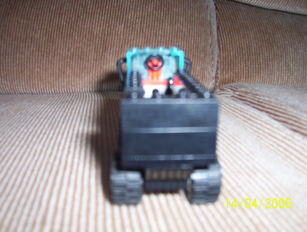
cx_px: 154
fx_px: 382
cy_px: 116
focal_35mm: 43
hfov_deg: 43.8
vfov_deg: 33.7
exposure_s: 1/60
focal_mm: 5.77
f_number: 2.73
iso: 140
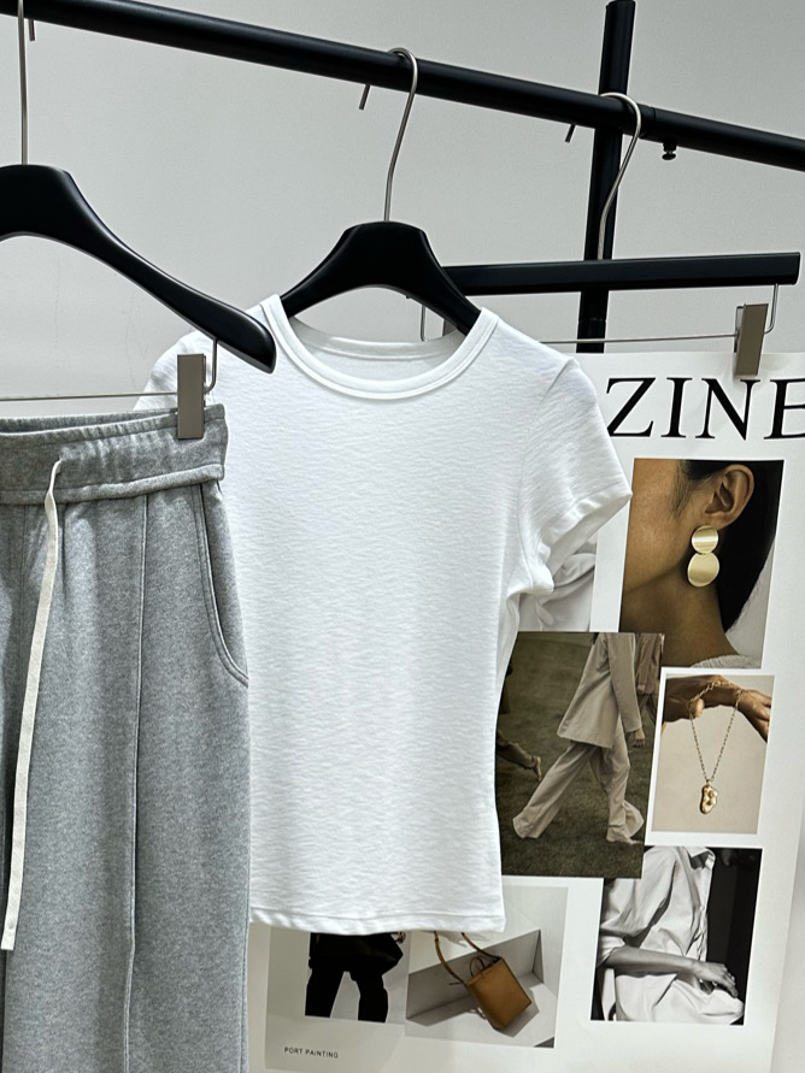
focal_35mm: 46
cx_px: 58
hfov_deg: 30.0
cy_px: 1025
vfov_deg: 37.6
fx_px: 1427
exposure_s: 1/121
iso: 100
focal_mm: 6.86
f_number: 1.78
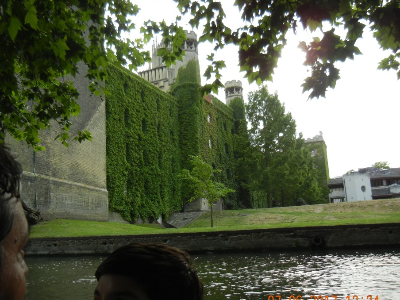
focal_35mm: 34
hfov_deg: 53.9
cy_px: 166
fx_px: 393
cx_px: 181
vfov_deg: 41.7
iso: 160
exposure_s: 1/270
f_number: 3.5
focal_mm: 5.4
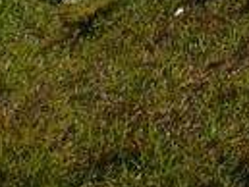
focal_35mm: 190
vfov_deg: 6.5
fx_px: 1368
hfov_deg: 9.2
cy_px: -517
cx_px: 627
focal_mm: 4.3
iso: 125
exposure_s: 1/1600
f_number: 4.2
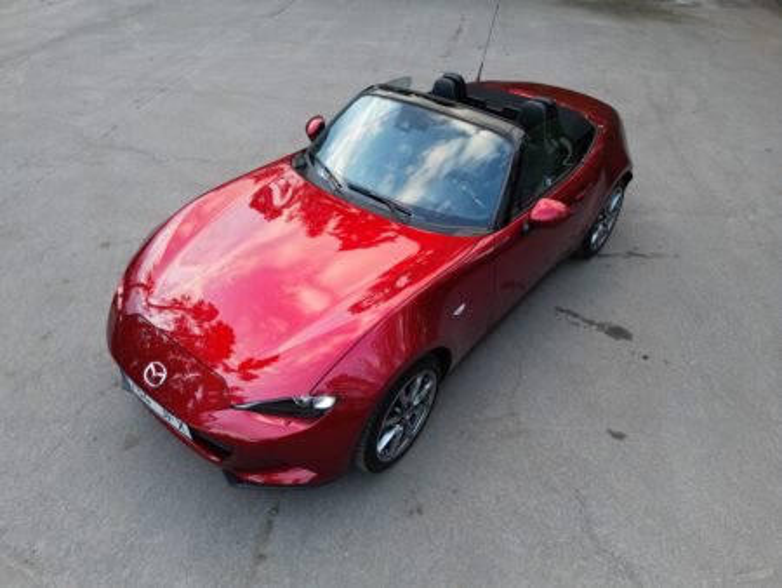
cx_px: 391
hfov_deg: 71.6
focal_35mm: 24
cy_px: 294
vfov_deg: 56.9
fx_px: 542
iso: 100
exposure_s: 1/60
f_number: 1.7
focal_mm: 6.72
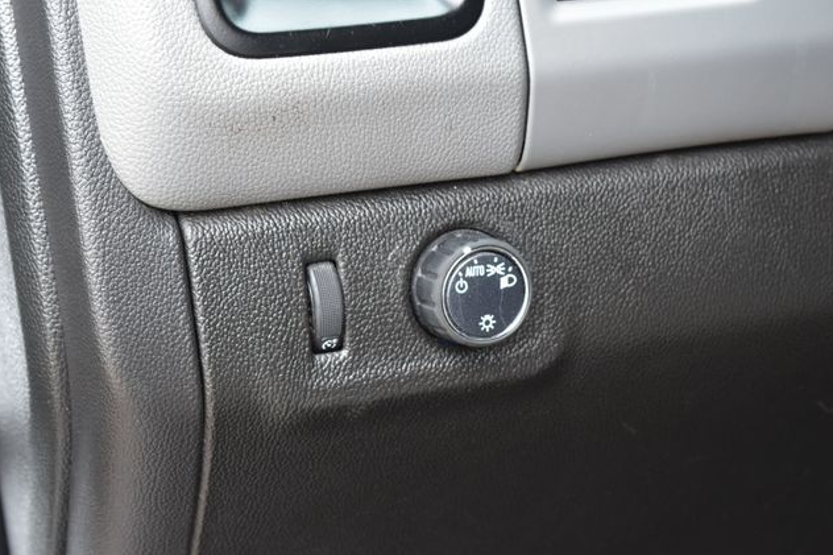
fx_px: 1932
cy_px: 279
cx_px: 416
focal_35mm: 84
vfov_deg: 16.3
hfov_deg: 24.3
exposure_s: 1/30
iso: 400
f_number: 7.1
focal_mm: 55
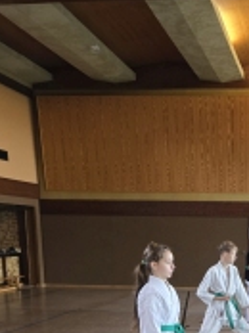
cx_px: 264
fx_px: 510
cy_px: 331
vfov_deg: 33.3
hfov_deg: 25.7
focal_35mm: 53
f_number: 1.7
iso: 400
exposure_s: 1/100
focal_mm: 6.3
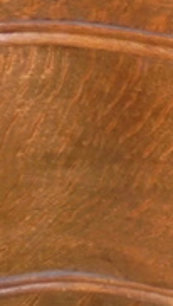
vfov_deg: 17.4
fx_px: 974
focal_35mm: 120
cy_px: -12
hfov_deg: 9.8
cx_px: 260
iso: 400
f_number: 3.5
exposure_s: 1/30
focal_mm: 4.6
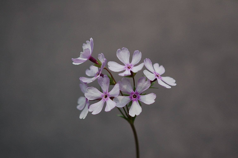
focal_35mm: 158
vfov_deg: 8.7
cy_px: 79
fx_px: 1040
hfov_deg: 13.1
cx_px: 119
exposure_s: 1/4000
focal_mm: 105
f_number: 3.2
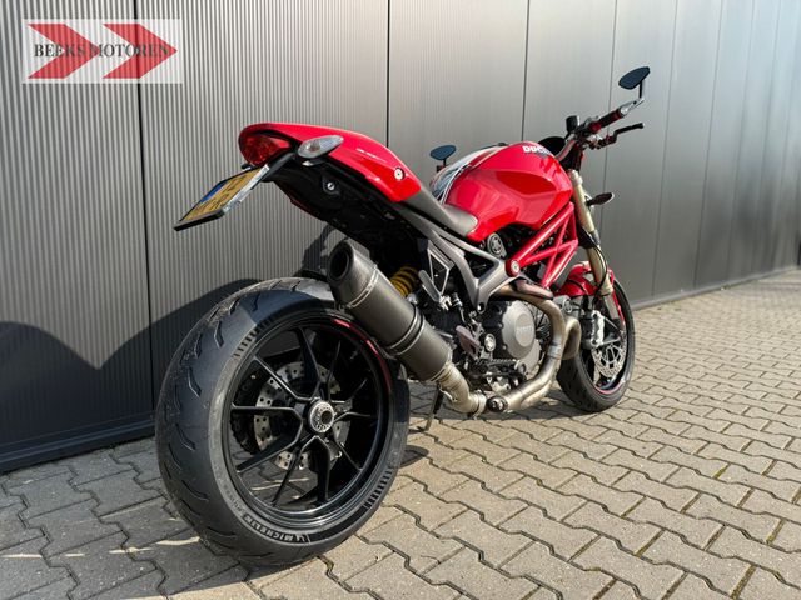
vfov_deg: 56.8
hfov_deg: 71.6
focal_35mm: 24
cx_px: 400
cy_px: 300
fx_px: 555
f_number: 1.78
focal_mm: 6.76
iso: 80
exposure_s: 1/2000
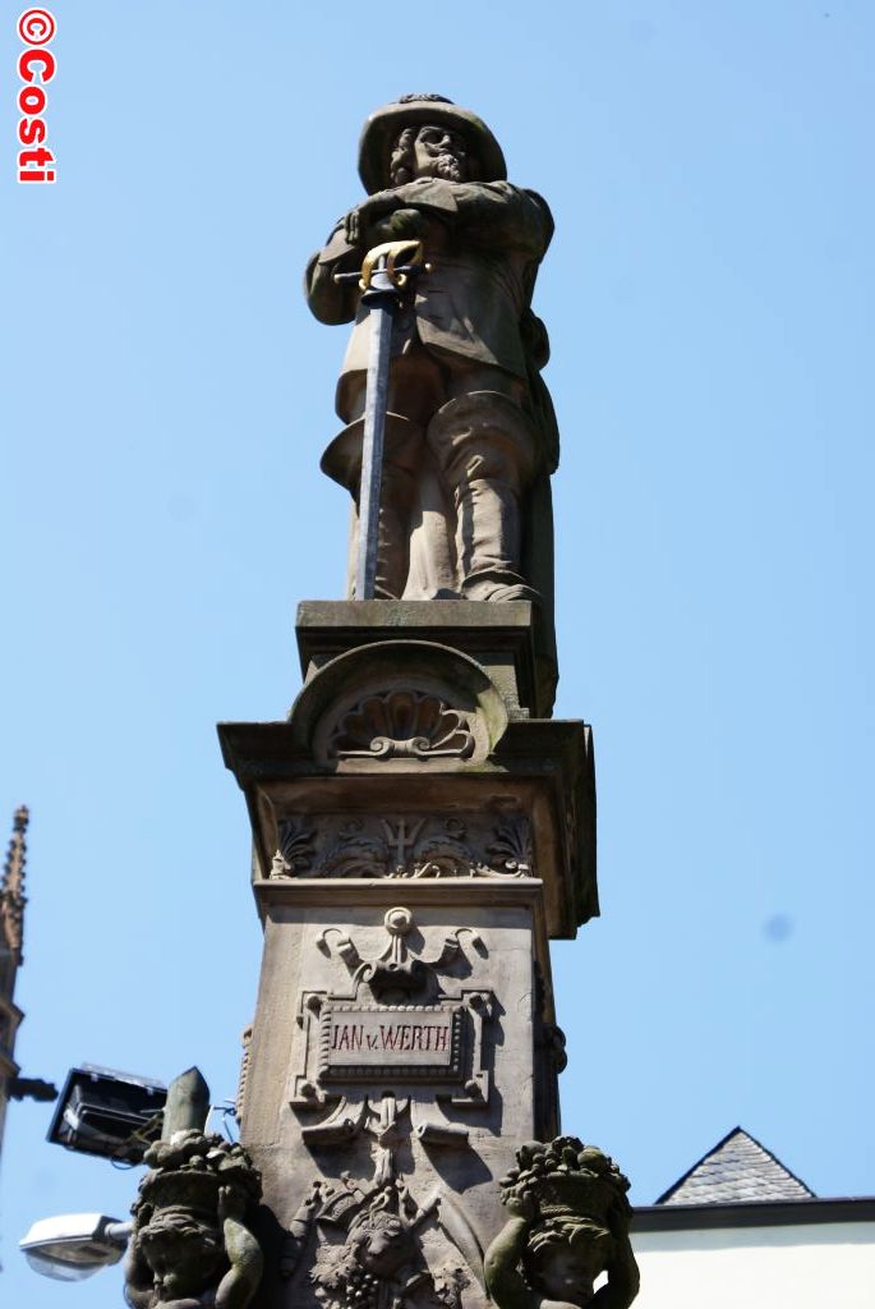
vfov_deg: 19.4
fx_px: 3819
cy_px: 654
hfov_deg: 13.1
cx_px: 438
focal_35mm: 105
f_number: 8
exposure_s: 1/200
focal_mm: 70
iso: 100
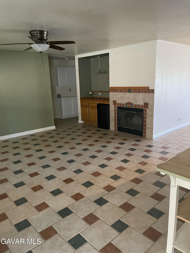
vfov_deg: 69.4
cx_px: 95
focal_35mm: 25
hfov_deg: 54.9
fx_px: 183
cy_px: 126
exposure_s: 1/40
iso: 500
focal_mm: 5.1
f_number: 1.6
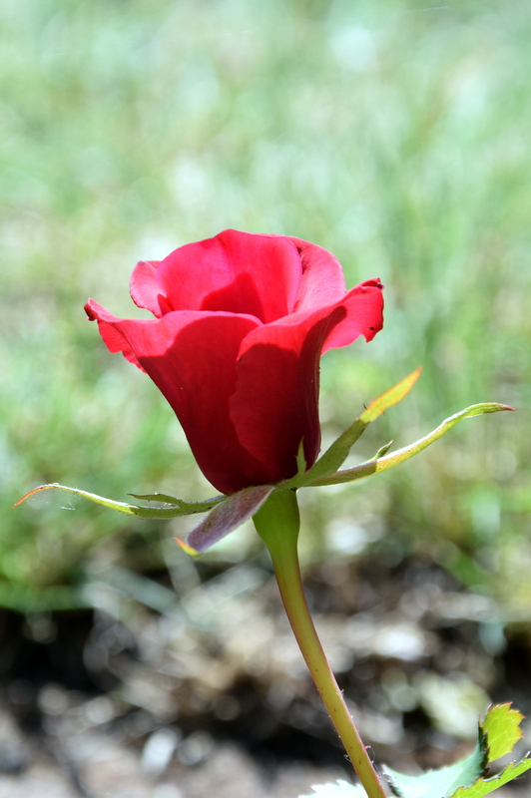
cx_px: 266
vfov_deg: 13.1
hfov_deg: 8.7
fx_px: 3490
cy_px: 399
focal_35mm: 158
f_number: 8
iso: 220
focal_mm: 105
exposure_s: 1/250
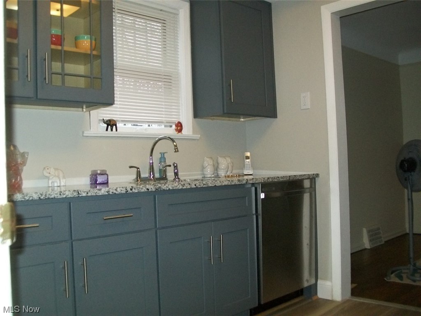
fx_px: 438
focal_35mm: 36
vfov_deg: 39.7
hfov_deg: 51.4
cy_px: 158
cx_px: 210
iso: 160
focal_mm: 6
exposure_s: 1/60
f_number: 2.7
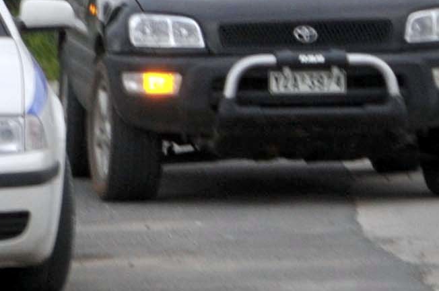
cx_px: -108
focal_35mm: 513
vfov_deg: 2.7
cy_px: -40
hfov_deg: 4.0
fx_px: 6248
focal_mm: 52
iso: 400
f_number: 9
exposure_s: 1/250
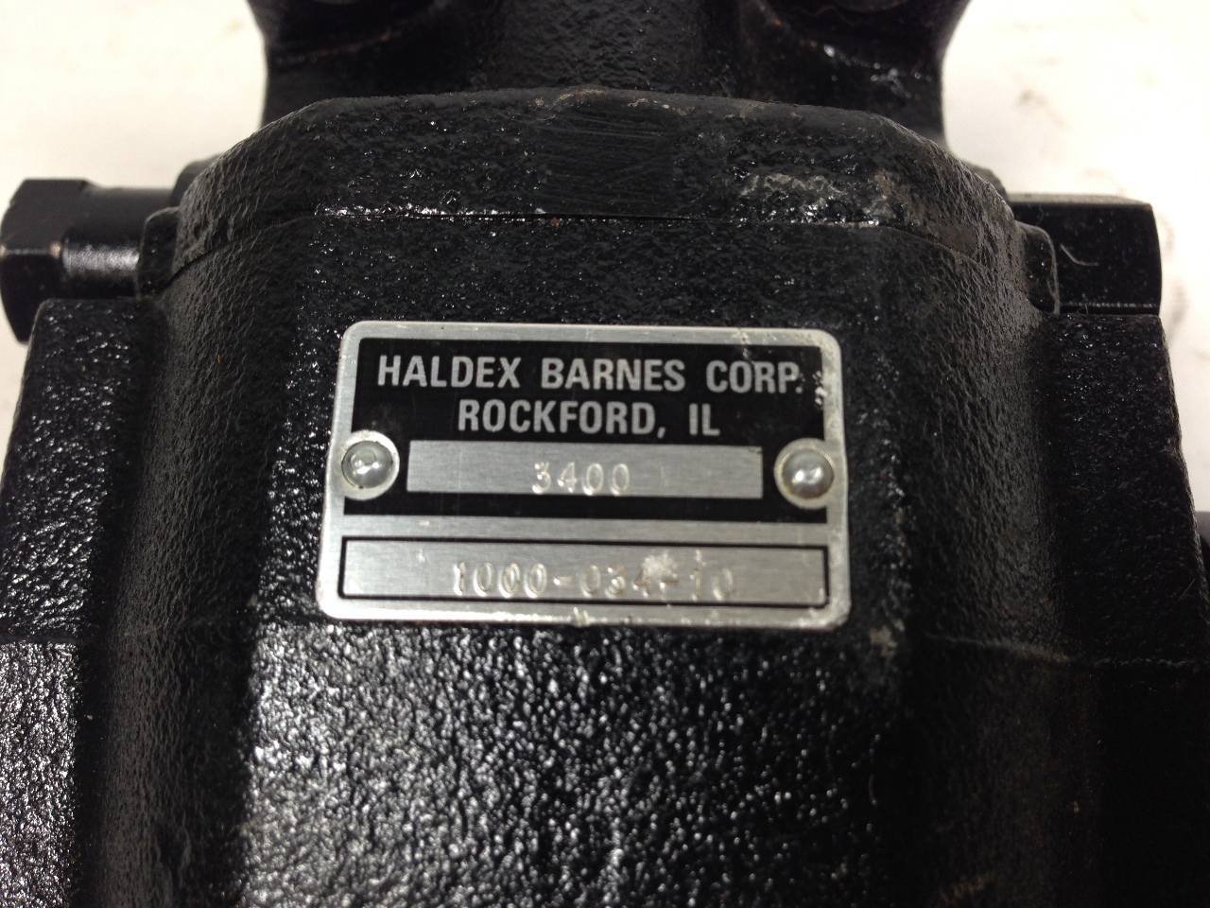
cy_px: 454
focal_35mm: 33
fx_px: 1154
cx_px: 605
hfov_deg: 55.4
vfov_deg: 42.9
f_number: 2.4
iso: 64
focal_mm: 4.12
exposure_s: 1/60
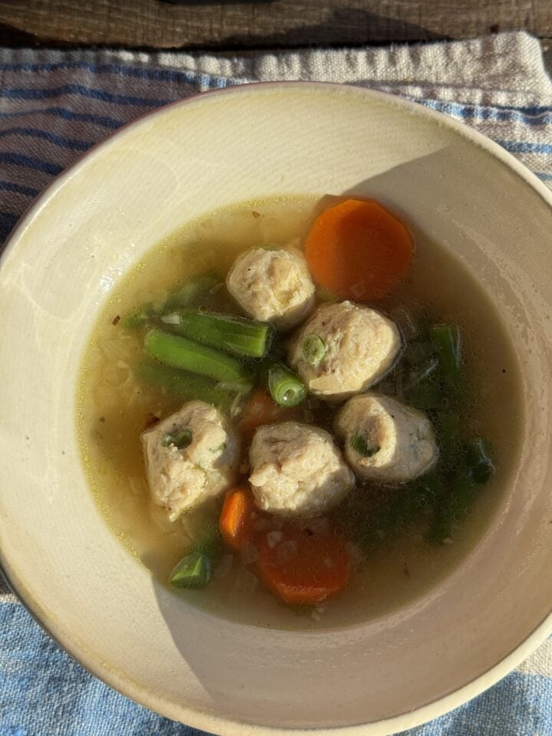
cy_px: 368
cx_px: 276
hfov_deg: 30.3
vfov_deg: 39.7
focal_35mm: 48
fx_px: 1021
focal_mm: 6.76
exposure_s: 1/1560
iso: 64
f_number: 1.78
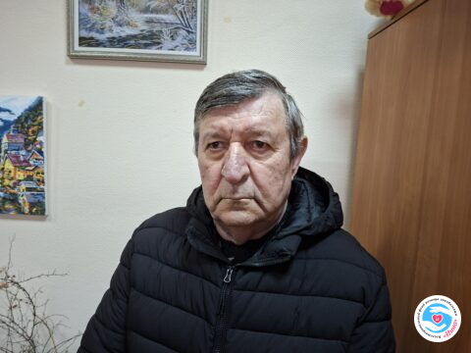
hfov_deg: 73.9
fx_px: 313
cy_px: 176
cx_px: 236
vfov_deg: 58.9
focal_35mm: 23
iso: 250
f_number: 1.8
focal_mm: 5.54
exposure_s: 1/33
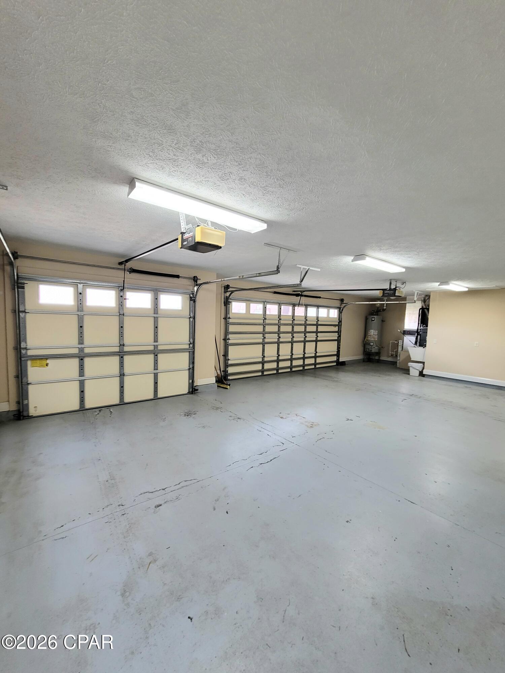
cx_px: 252
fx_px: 253
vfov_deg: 106.2
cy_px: 336
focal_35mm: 13
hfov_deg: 89.9
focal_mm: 2.2
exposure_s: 1/60.2
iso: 160
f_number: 2.2
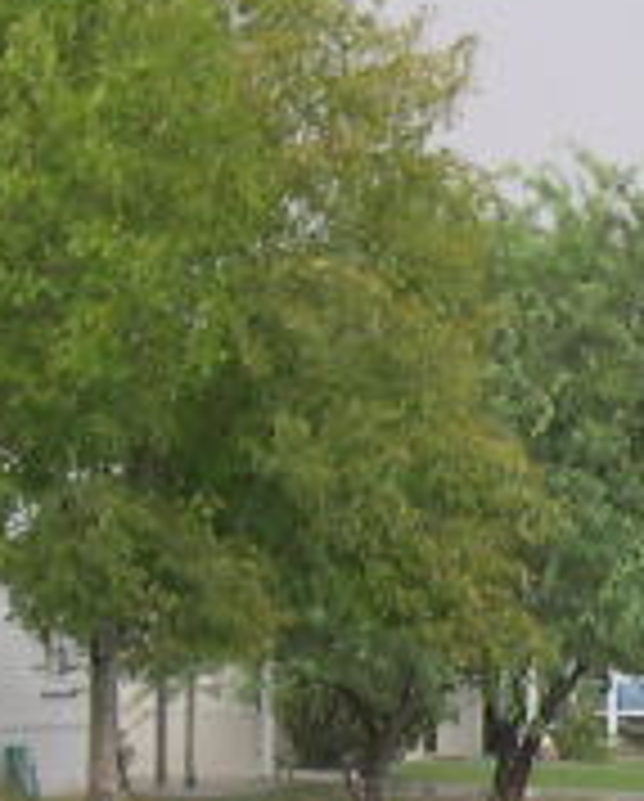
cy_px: 940
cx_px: 1265
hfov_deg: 7.0
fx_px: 5062
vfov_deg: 9.0
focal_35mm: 213
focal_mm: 8
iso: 100
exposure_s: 1/91
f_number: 2.8
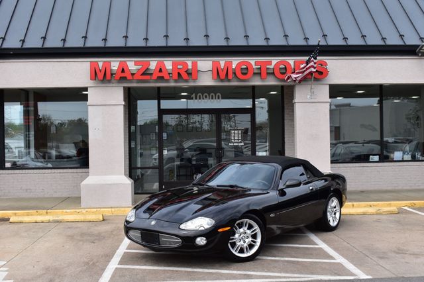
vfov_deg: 28.9
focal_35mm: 46
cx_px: 212
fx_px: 547
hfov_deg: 42.3
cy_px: 141
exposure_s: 1/400
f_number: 11
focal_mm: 31
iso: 400
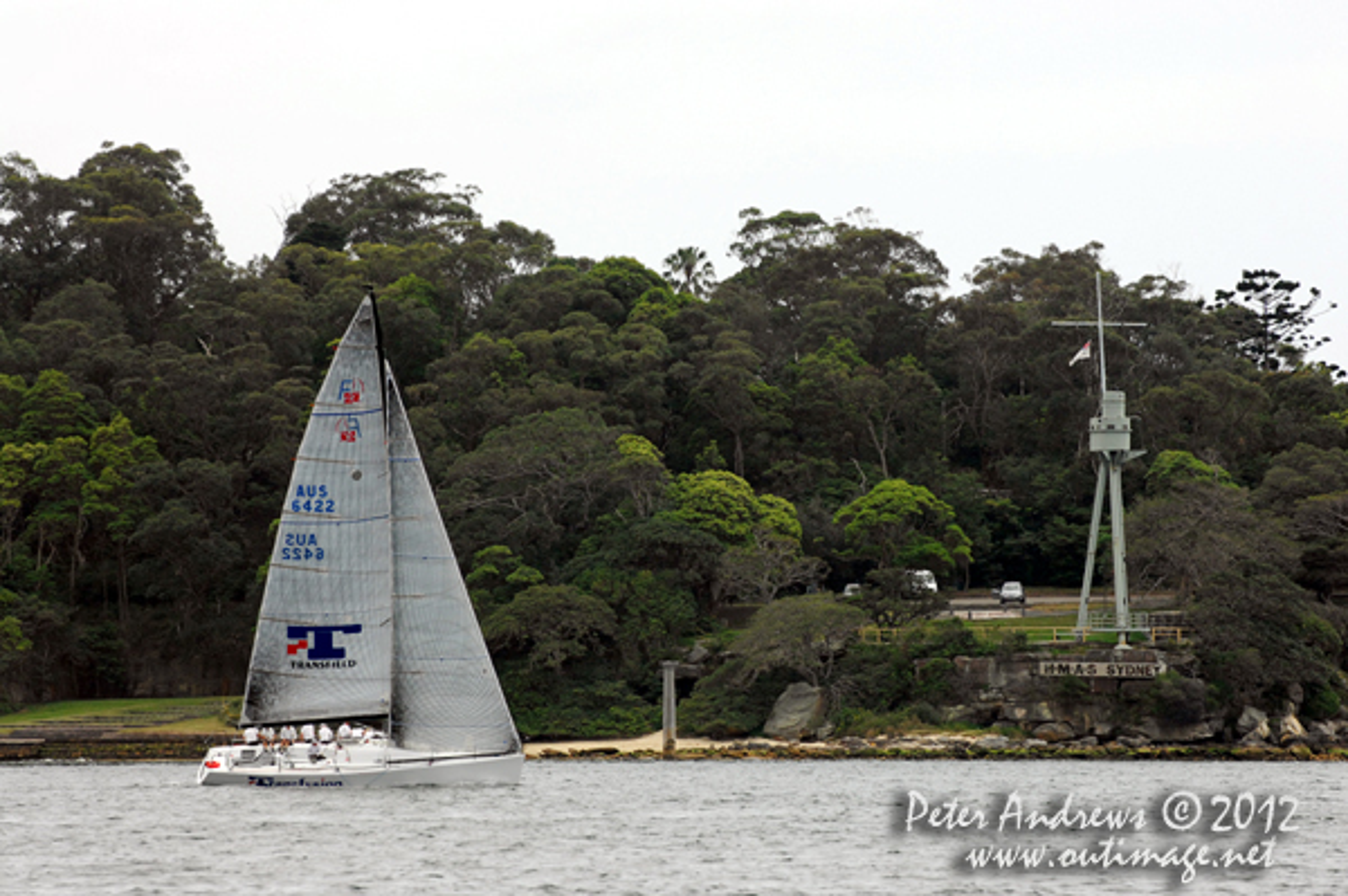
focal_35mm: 300
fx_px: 11224
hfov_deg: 6.9
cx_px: 674
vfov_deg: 4.6
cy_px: 448
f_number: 6.3
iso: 400
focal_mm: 200
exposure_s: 1/1000
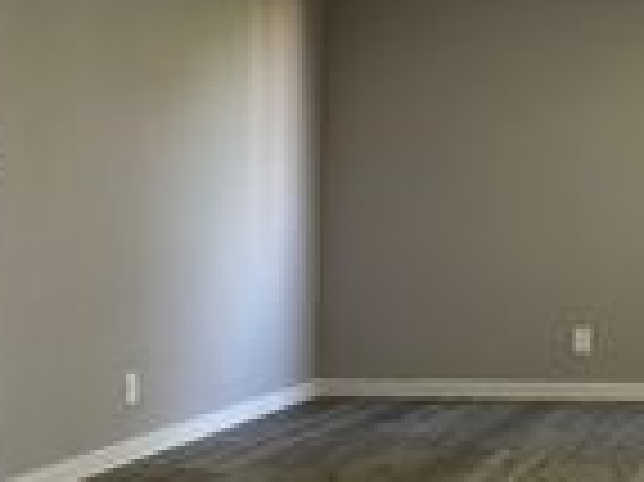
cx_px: 842
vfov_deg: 17.5
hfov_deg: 21.1
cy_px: 173
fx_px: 1561
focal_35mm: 84
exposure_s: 1/60
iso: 125
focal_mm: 6.86
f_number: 1.78
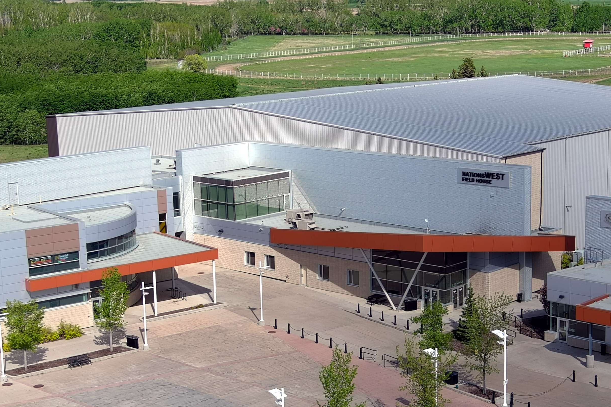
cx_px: 357
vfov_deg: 36.8
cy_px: 236
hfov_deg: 52.9
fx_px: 611
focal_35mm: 36
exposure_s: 1/1600
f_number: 2.8
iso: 100
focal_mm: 10.57
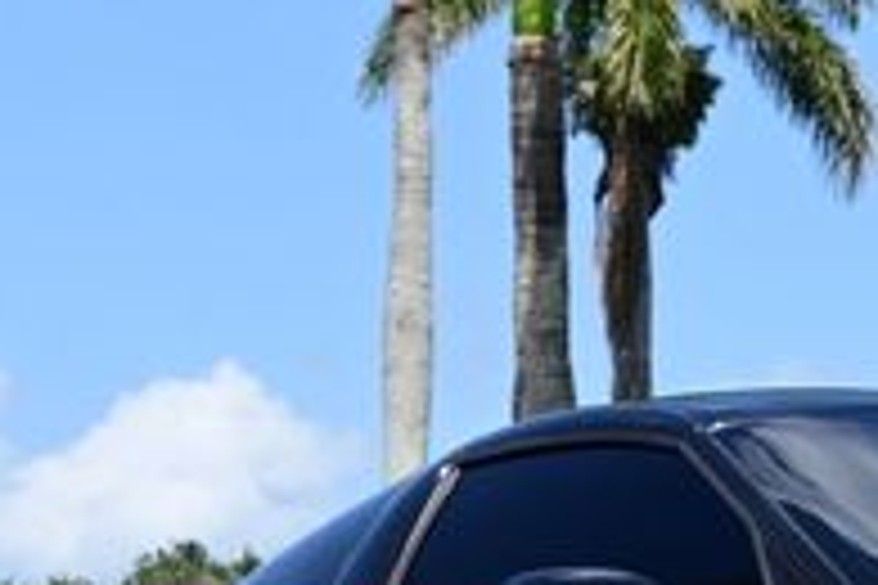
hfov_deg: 8.2
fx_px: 5999
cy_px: 378
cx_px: 1220
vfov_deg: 5.6
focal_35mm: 246
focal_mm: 50
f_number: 8
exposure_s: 1/250
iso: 100
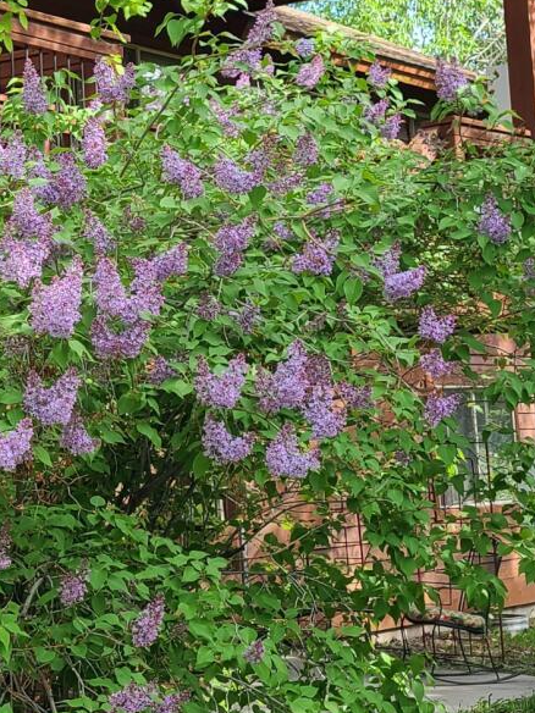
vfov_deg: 21.8
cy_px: 168
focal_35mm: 89
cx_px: -87
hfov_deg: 16.0
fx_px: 1834
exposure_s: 1/417
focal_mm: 5.4
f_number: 1.8
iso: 40
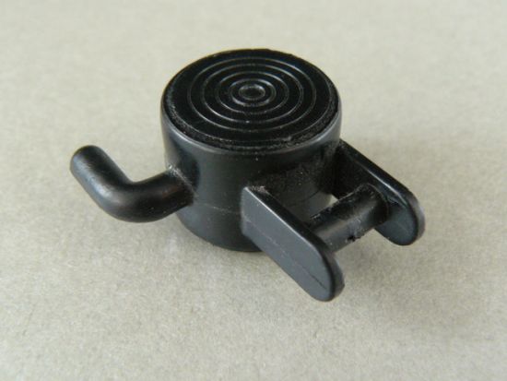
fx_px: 645
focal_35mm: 44
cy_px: 190
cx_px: 254
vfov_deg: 32.9
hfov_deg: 42.9
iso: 250
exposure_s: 1/30
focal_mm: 6
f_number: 4
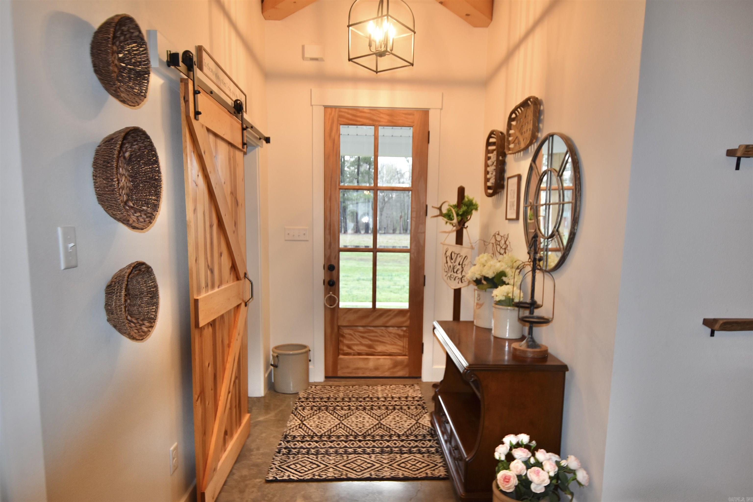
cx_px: 376
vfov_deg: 56.1
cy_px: 251
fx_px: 471
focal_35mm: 22
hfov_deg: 77.3
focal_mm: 15
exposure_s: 1/60
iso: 450
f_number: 4
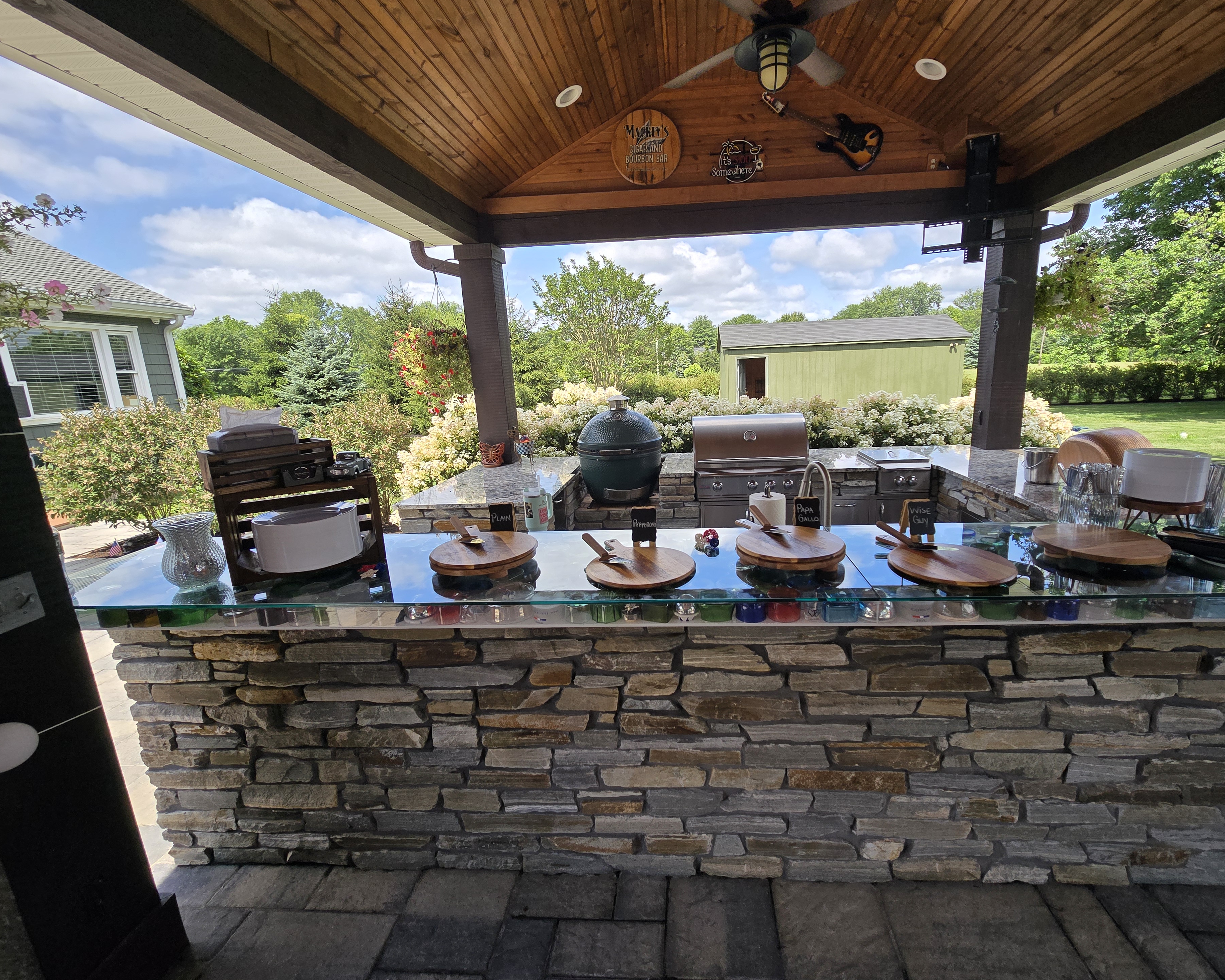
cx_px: 661
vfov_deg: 88.0
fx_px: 508
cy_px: 486
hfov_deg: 100.5
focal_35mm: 14
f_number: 2.2
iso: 50
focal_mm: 2.2
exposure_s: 1/803
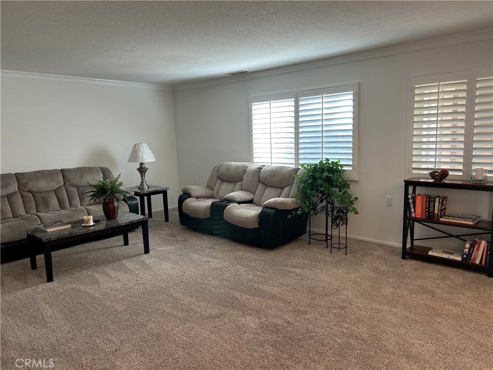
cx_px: 246
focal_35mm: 26
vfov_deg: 53.1
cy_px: 185
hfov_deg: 67.3
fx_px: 370
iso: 80
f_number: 1.5
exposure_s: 1/60
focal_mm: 5.7
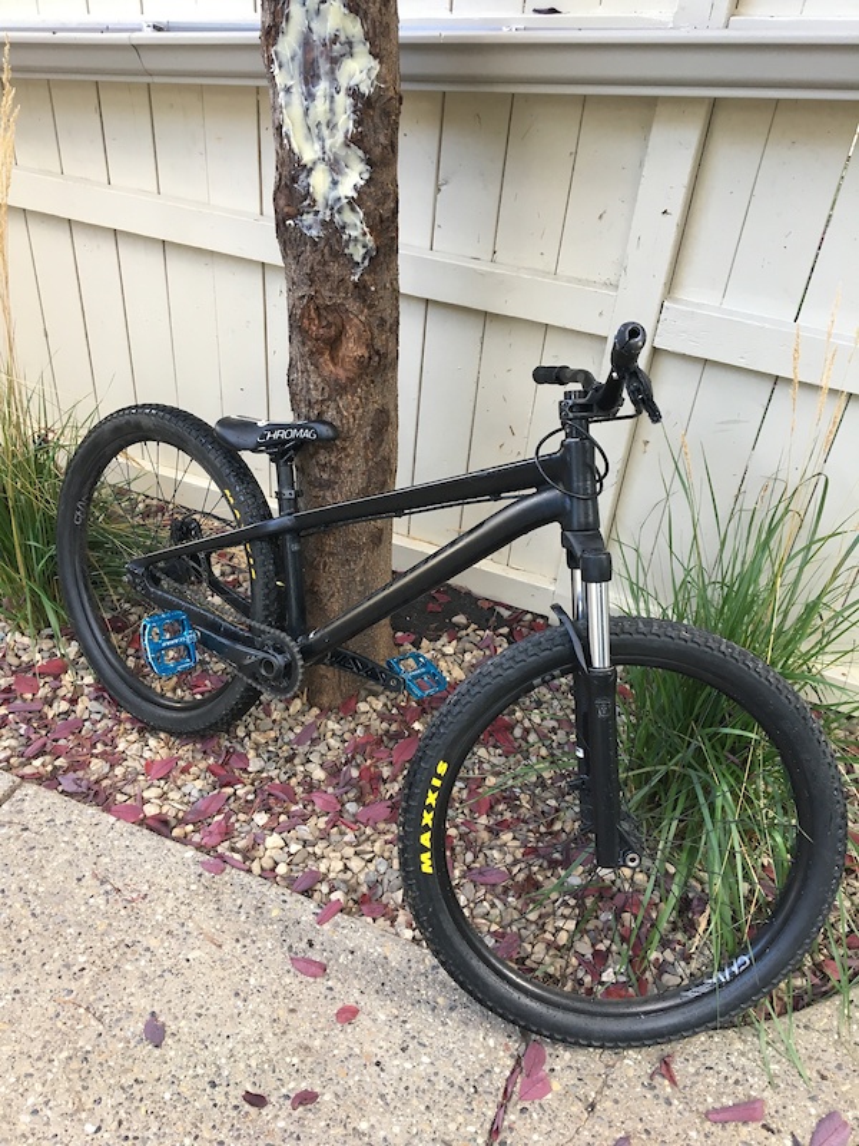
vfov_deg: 61.7
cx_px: 430
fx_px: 960
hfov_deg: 48.2
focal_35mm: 29
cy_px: 573
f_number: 2.2
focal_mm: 4.15
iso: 64
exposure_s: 1/30
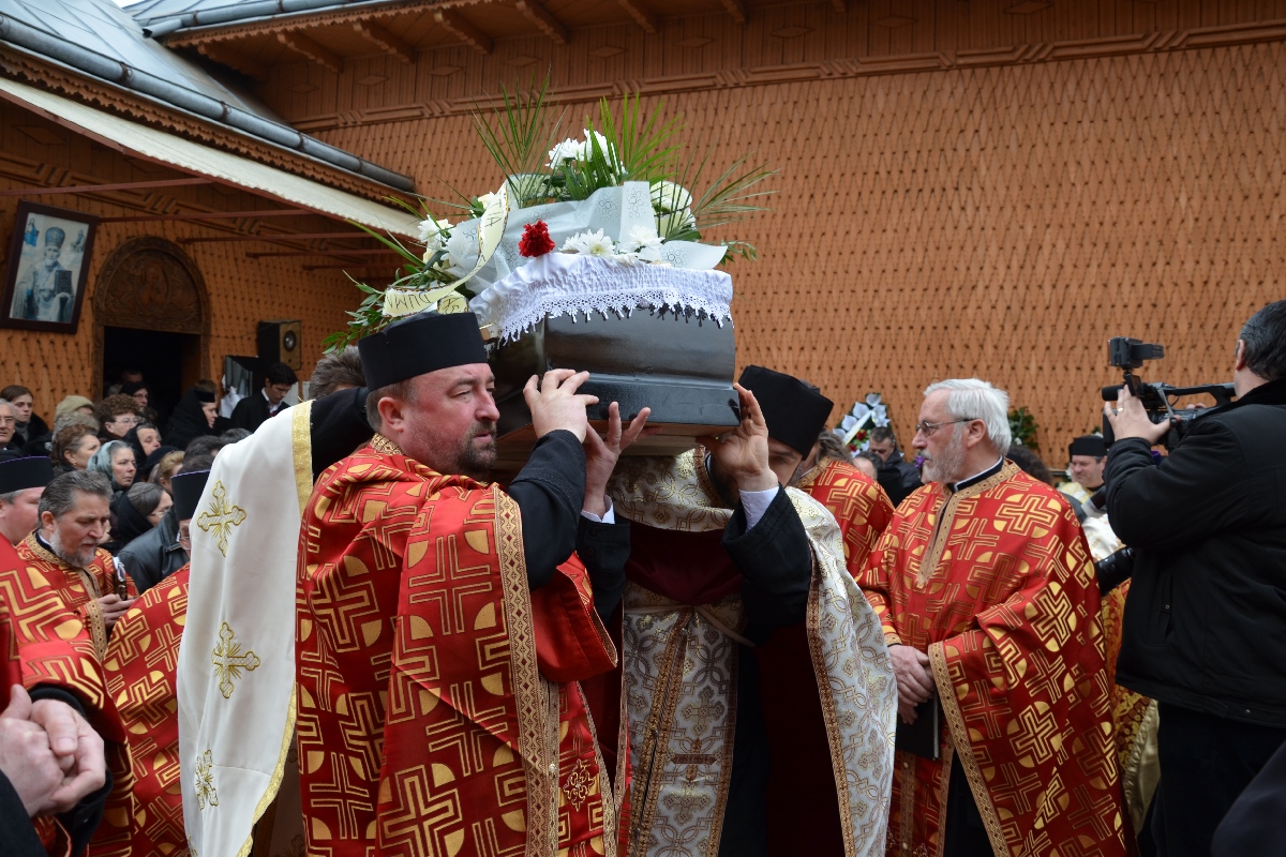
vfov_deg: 41.7
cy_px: 428
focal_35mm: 32
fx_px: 1125
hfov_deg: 59.5
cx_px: 643
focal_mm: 21
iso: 200
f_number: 5.6
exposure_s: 1/125
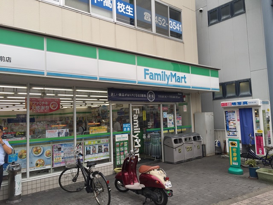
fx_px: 229
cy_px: 102
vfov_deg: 48.2
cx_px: 136
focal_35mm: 29
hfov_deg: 61.7
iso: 32
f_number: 2.2
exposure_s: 1/638
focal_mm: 4.15
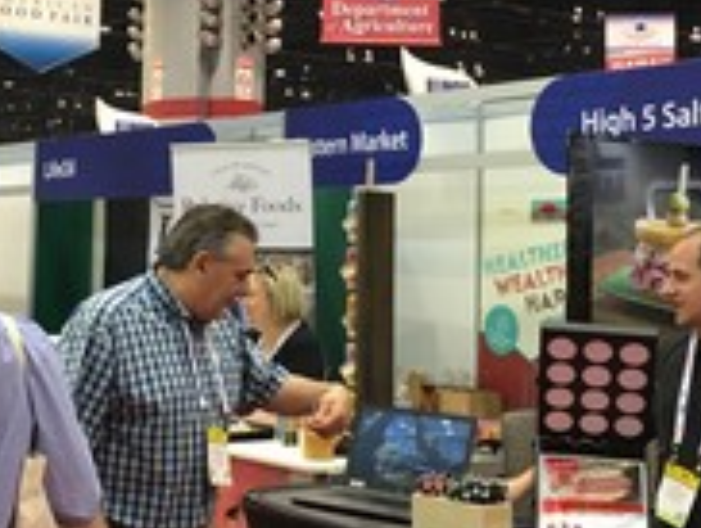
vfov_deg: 20.5
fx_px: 1440
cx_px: 273
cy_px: 87
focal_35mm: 71
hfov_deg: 27.3
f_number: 2.2
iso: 64
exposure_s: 1/30
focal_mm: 4.15
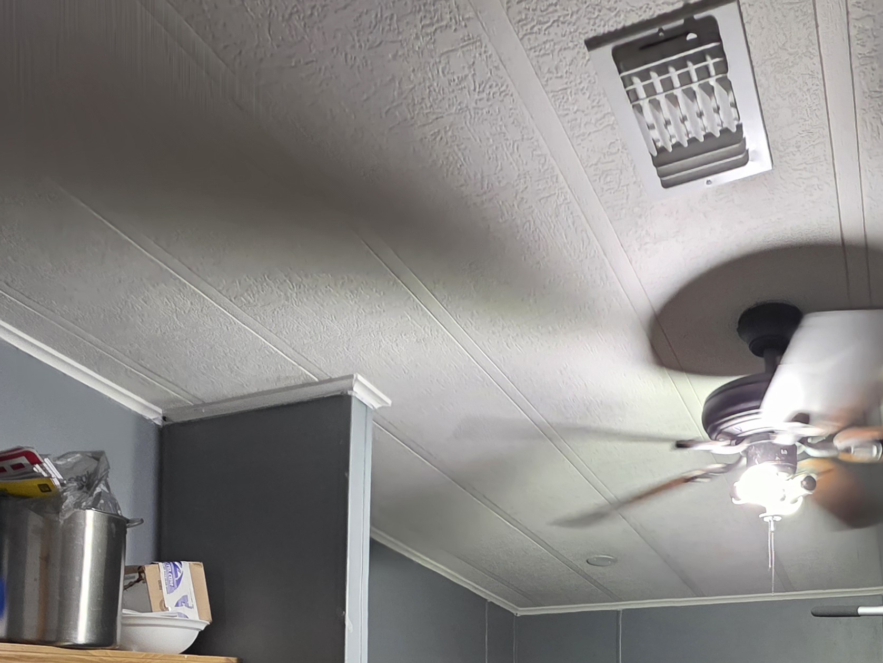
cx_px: 540
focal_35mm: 31
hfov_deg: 57.8
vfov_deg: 39.6
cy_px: 676
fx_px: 791
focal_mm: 2.2
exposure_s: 1/60
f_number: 1.9
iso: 640
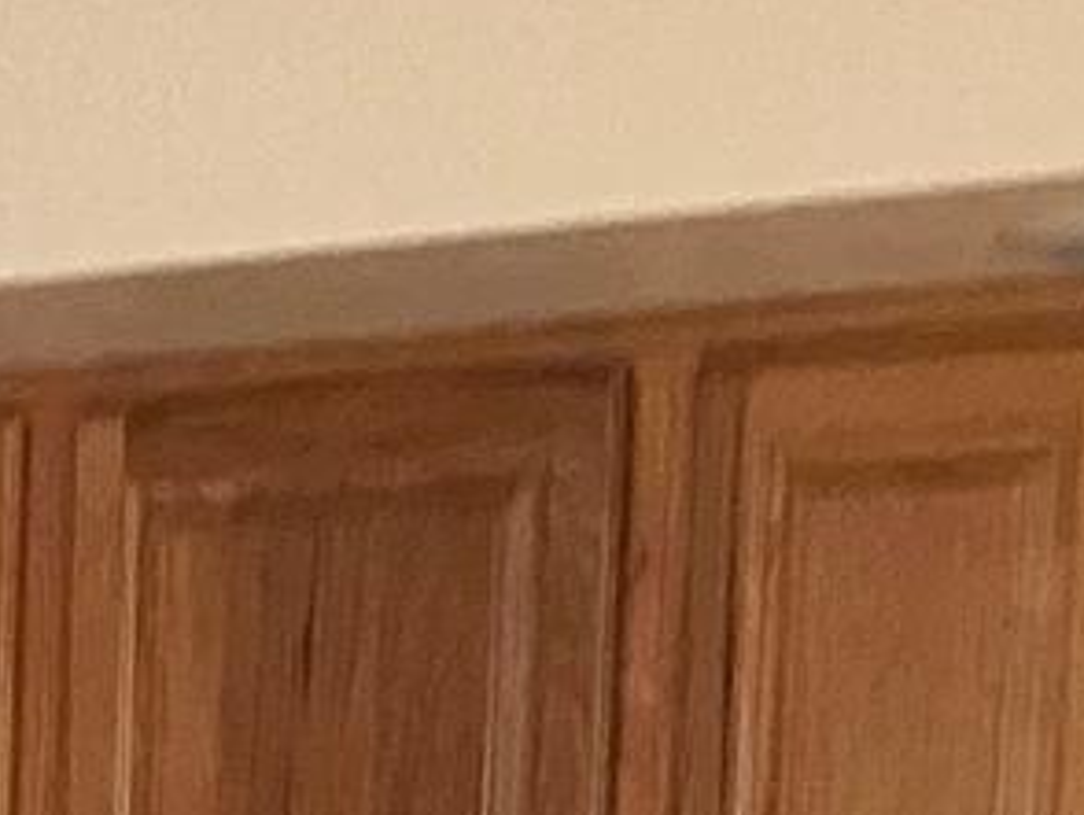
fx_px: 5673
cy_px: 2198
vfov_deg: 7.5
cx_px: -428
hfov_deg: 10.6
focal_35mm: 181
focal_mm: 4.25
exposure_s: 1/30
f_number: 1.8
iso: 640
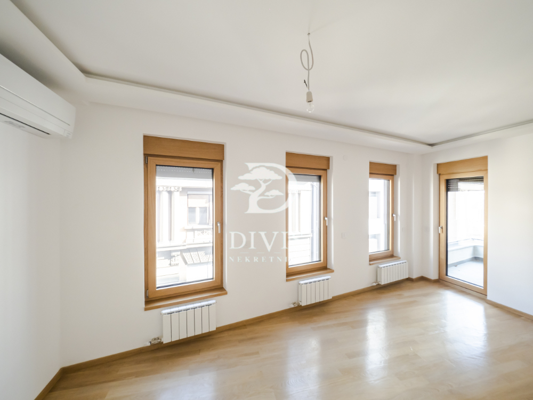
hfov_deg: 102.1
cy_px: 200
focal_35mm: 14
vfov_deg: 85.7
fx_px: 216
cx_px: 266
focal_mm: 7
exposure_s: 1/60
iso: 400
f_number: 4
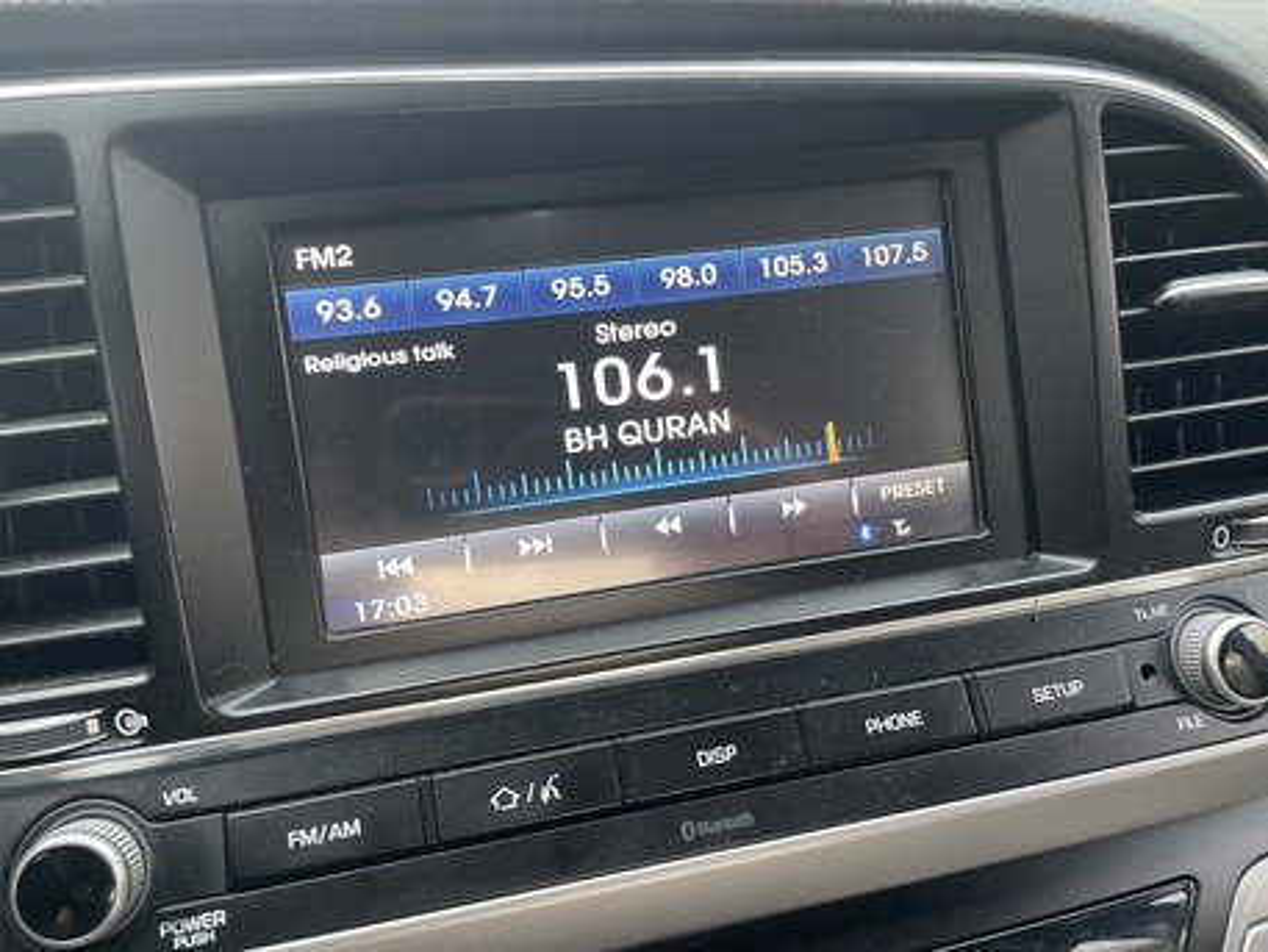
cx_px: 634
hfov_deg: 67.3
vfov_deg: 53.1
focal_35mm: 26
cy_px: 476
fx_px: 953
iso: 250
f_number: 1.6
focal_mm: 4.2
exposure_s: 1/60
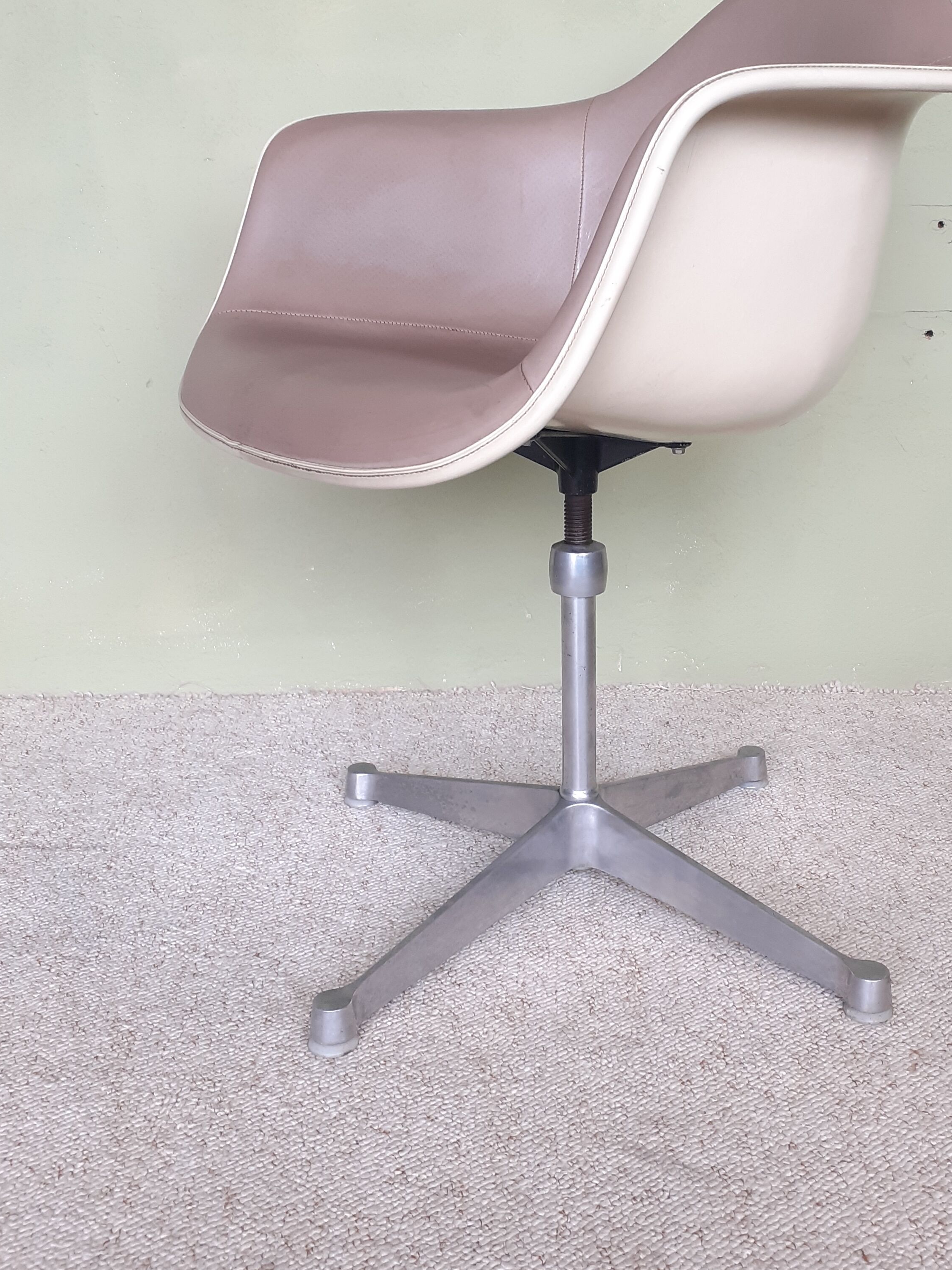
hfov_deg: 38.5
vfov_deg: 49.9
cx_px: 573
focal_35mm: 37
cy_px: 519
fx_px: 1357
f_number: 1.9
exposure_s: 1/100
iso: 80
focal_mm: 3.6
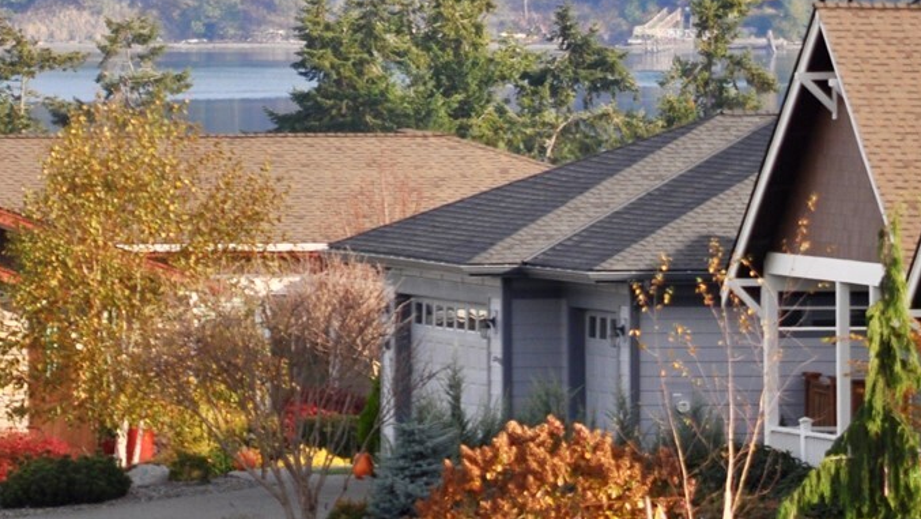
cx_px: 328
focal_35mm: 1183
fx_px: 28894
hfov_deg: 1.8
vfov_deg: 1.0
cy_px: -63
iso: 200
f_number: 5.6
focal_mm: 300
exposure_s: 1/500
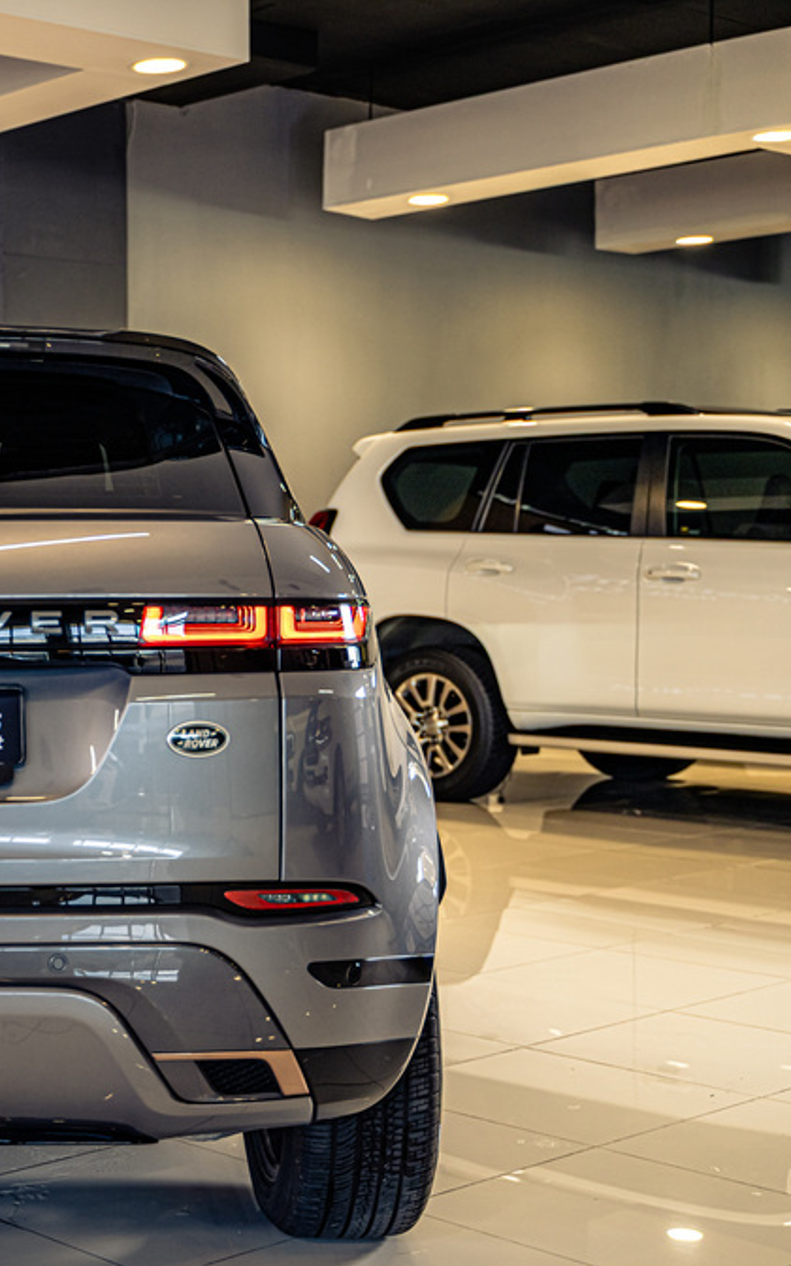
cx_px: -138
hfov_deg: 20.7
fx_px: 2035
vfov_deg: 34.5
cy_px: 625
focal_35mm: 59
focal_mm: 38
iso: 250
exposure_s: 1/160
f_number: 2.8
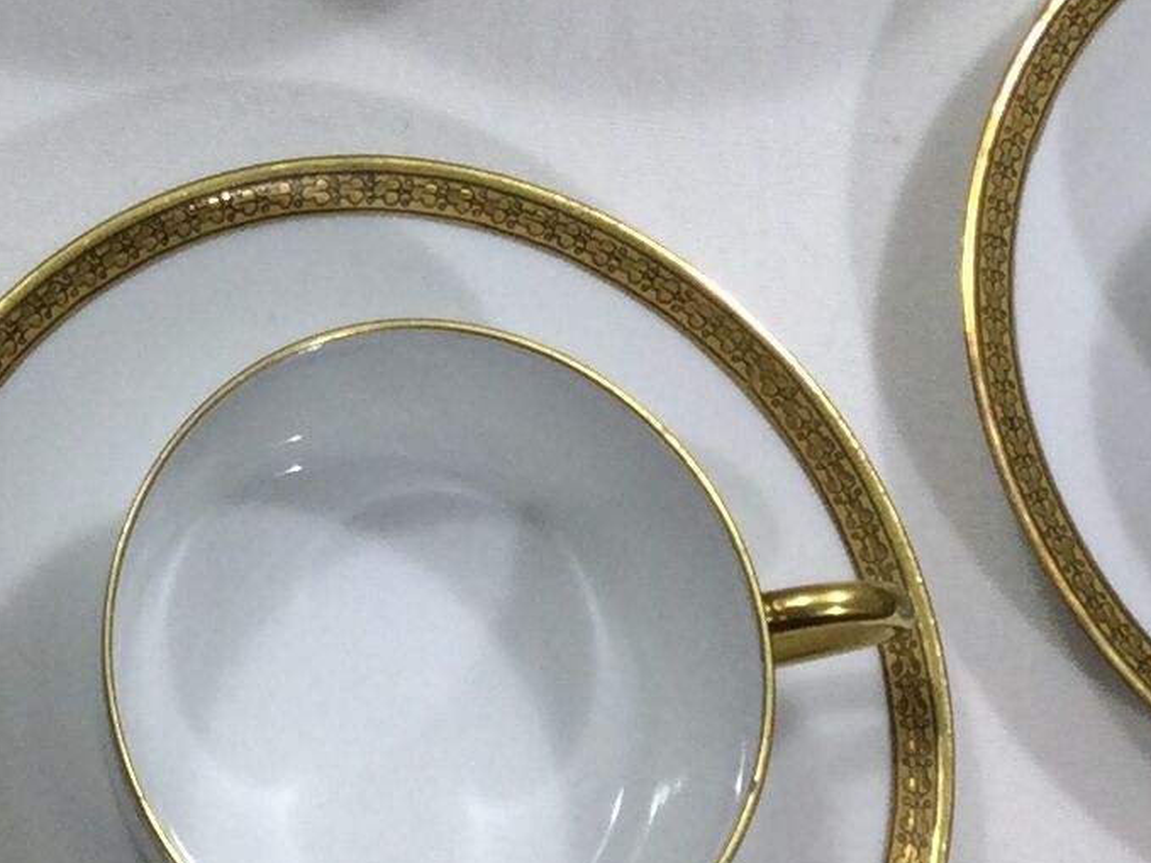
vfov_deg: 9.6
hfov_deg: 12.9
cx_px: -217
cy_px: -592
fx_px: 4953
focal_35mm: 149
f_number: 2.4
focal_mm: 3.3
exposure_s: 1/50
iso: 25
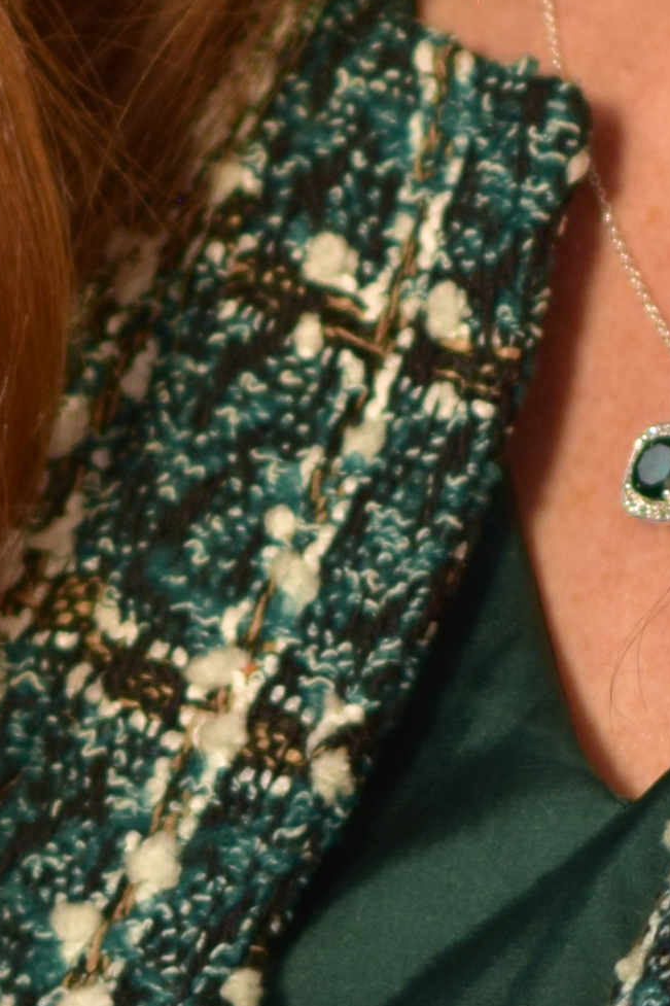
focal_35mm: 783
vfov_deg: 2.6
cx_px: 642
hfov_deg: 1.8
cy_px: 148
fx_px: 21867
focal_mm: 85
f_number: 2.8
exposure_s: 1/125
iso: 220
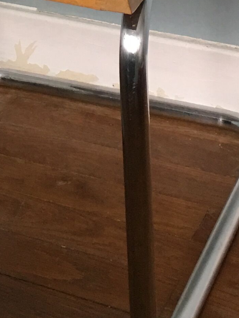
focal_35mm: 125
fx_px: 1150
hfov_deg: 11.8
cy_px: -157
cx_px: 28
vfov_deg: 14.7
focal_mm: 4.15
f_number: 2.2
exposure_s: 1/17
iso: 64
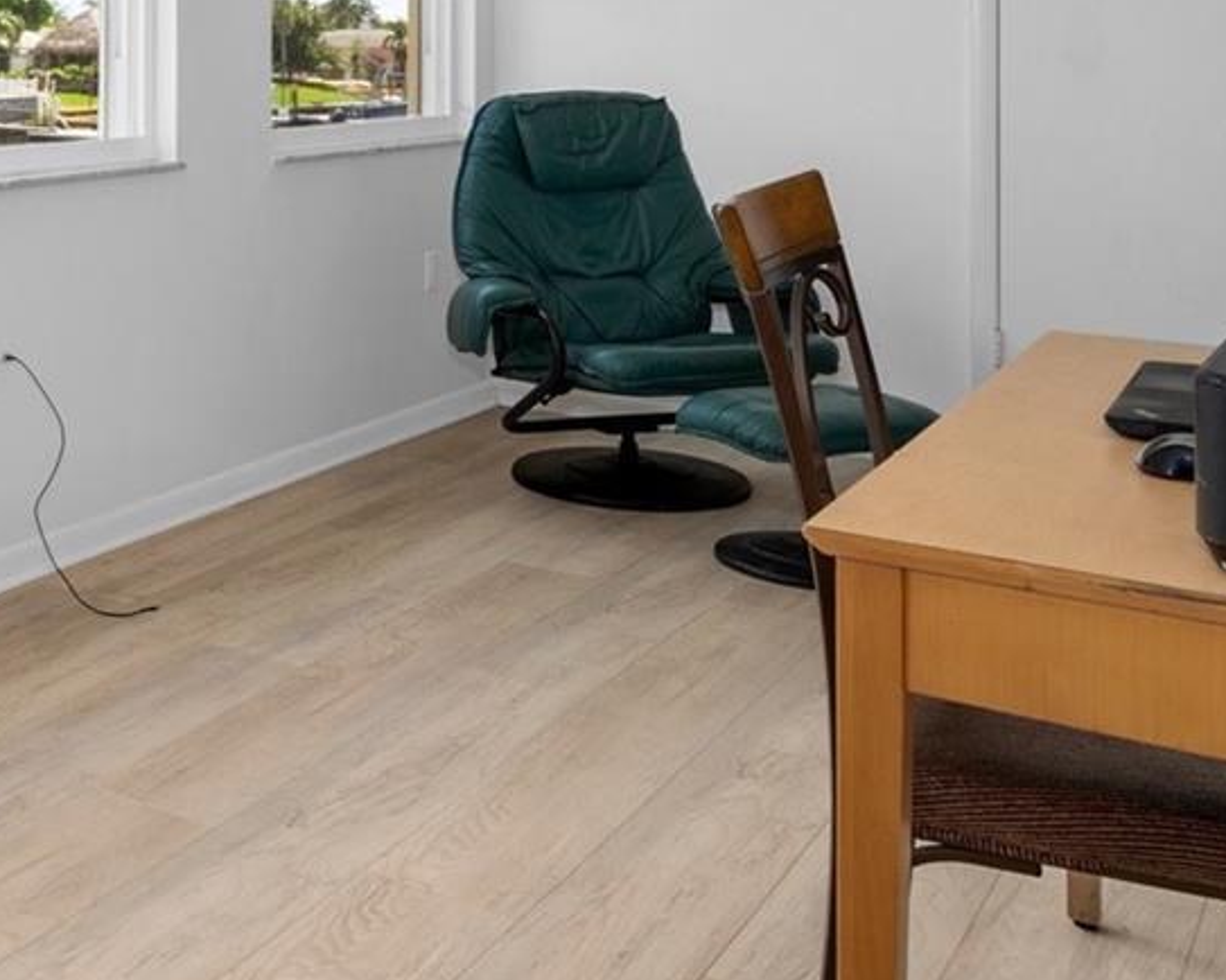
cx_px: -11
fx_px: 1705
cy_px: 5
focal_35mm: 47
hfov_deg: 35.6
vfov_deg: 29.9
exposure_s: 1/10
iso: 320
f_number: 8
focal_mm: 17
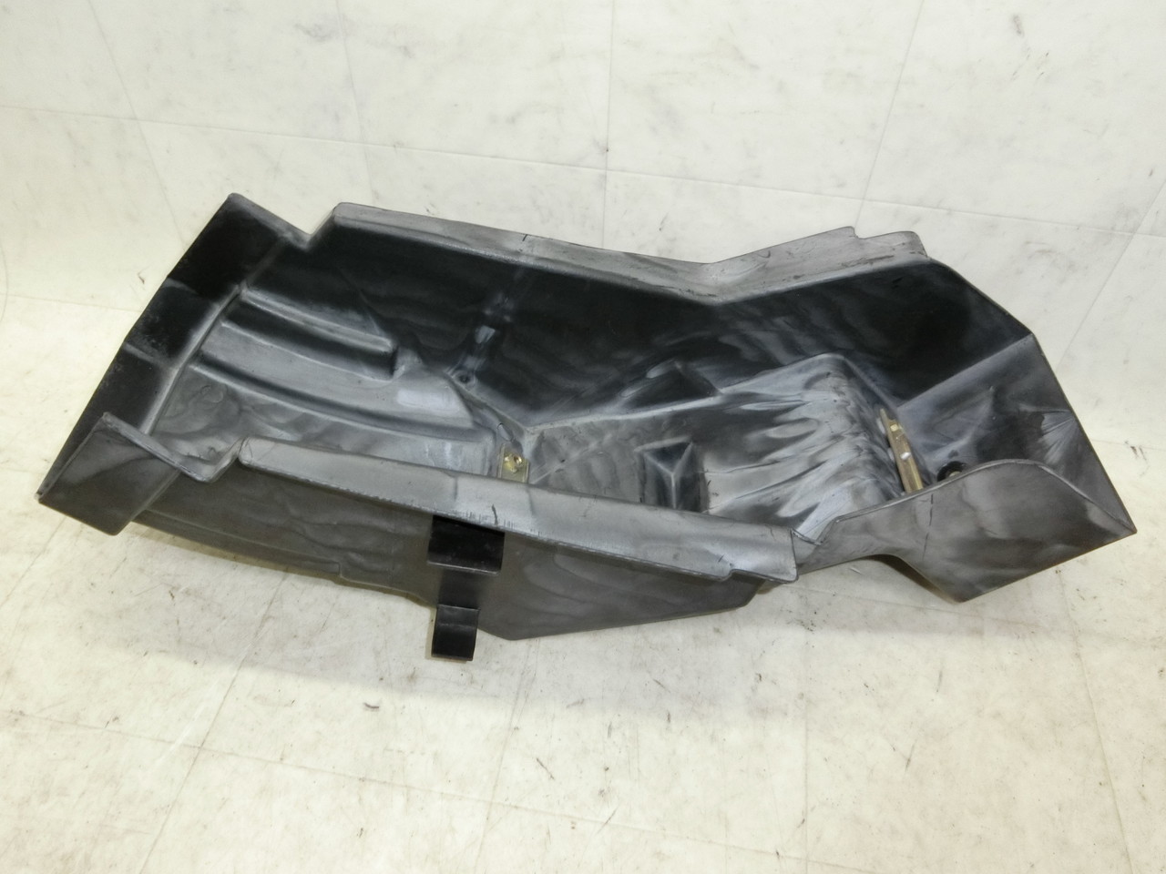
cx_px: 583
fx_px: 842
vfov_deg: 54.9
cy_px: 437
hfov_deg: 69.4
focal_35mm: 25
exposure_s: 1/60
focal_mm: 4.5
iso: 400
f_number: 3.5
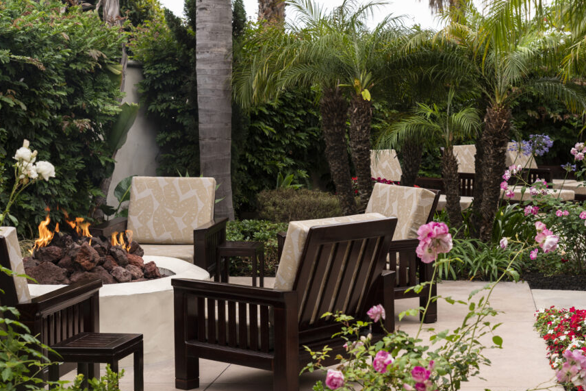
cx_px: 335
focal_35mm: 67
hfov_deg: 30.0
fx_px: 1091
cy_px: 221
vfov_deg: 20.3
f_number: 5.6
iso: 100
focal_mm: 56
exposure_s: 1/50
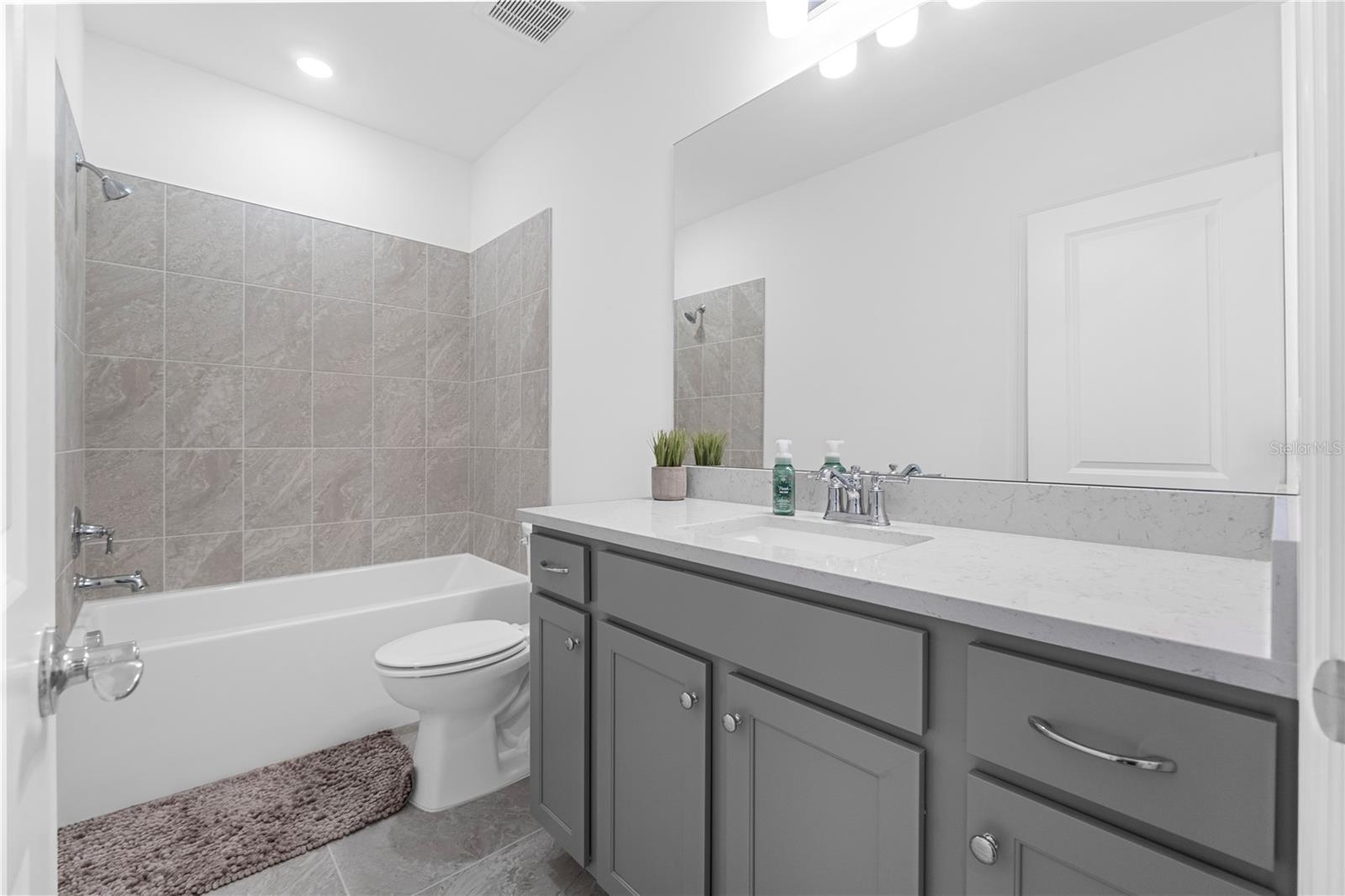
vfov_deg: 77.3
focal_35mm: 15
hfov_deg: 100.4
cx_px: 672
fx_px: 560
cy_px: 448
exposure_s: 1/30
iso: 640
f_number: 4.5
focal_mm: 10
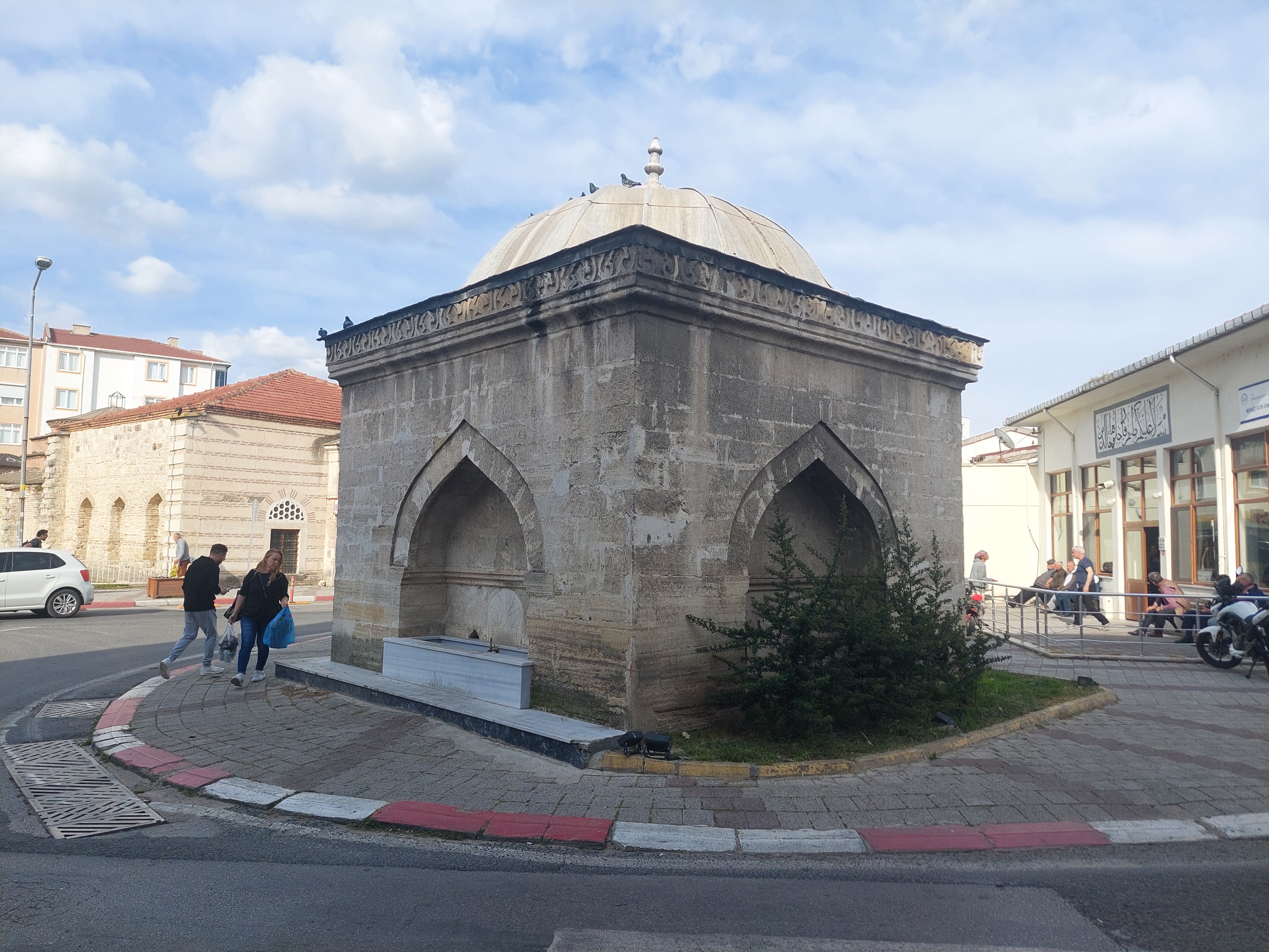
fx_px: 880
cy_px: 476
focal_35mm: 24
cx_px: 634
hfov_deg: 71.6
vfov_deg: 56.8
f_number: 1.8
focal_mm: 5.23
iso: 40
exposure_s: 1/1087
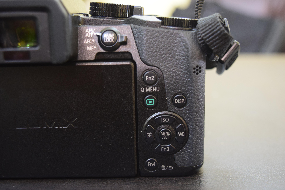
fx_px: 380
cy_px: 95
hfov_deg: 41.1
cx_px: 142
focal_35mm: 48
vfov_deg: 28.1
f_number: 4.5
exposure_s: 1/13
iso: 1600
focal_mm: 32
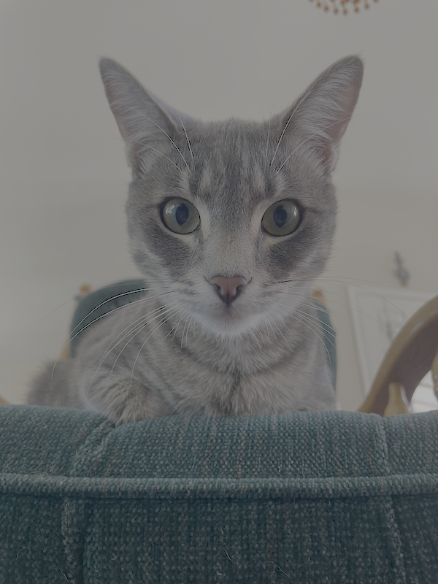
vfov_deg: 67.3
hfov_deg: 53.1
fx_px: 439
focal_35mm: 26
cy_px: 292
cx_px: 219
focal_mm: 4.2
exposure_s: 1/60
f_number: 1.6
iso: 160
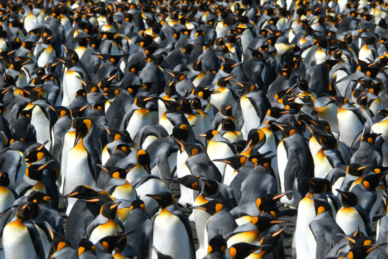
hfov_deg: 3.4
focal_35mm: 600
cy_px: 130
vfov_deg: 2.3
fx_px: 6467
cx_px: 194
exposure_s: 1/340
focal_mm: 400
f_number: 18
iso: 800
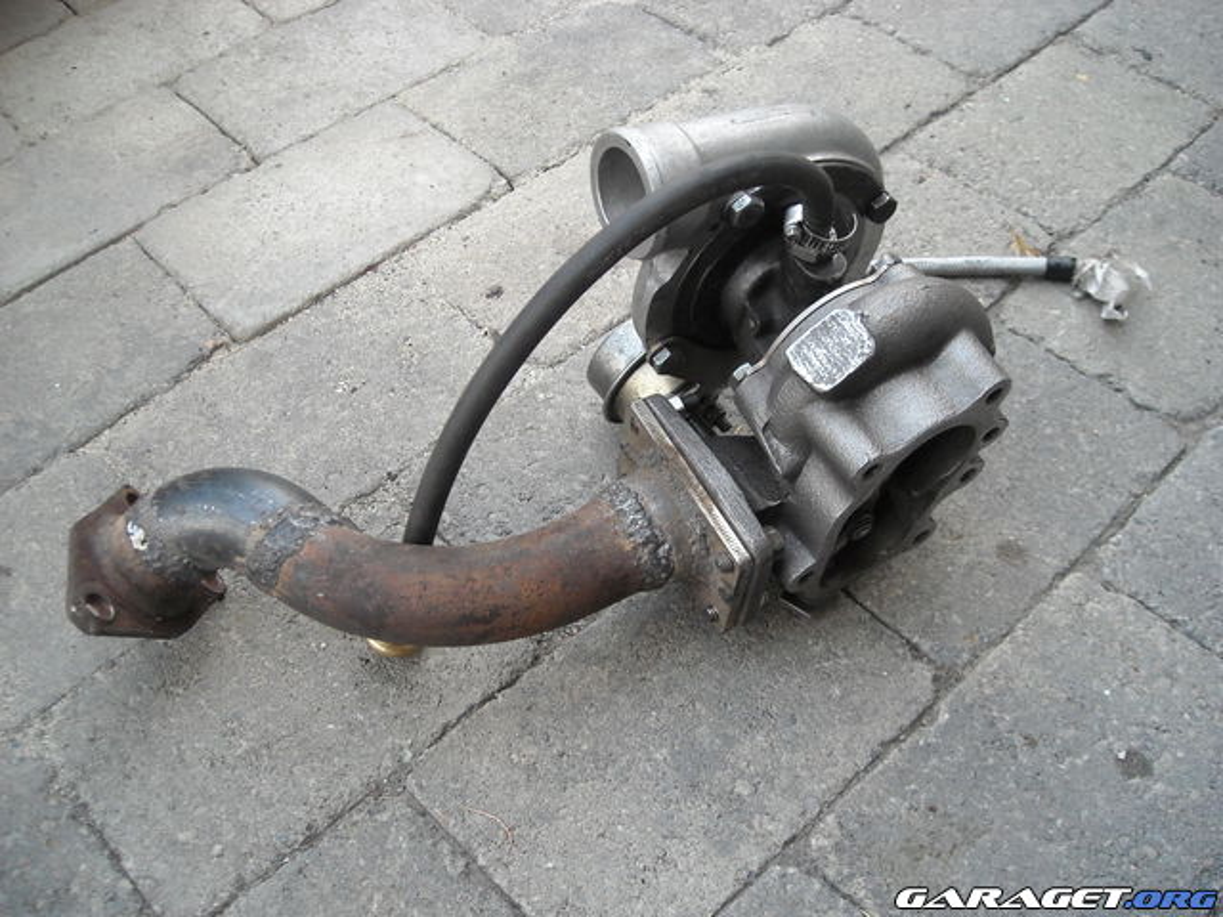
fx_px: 1237
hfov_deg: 52.6
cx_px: 612
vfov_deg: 40.7
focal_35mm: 35
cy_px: 458
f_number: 2.8
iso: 191
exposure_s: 1/60
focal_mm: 5.7
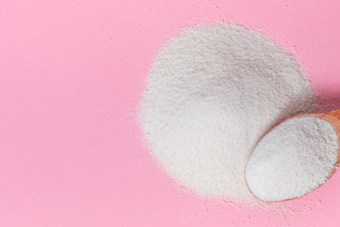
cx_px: 182
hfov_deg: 17.2
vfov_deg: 11.5
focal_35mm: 119
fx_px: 1124
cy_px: 121
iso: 100
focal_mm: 105
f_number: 16
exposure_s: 1/250
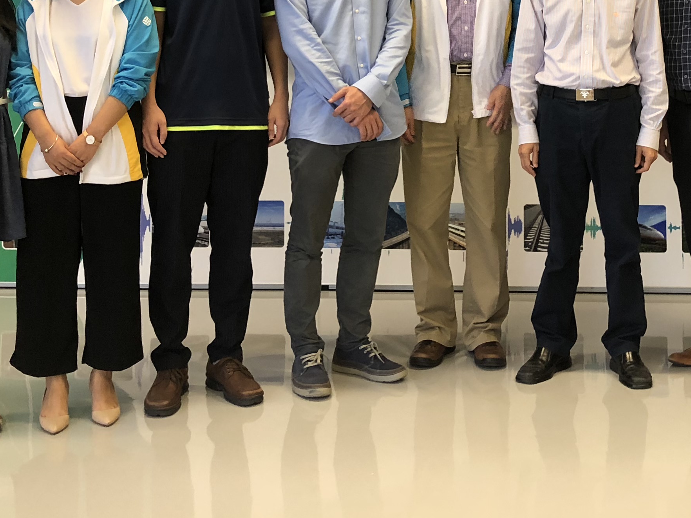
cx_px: 461
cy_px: -67
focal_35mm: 64
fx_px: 1278
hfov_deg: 30.0
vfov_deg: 21.6
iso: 40
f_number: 1.8
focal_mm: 4
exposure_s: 1/25
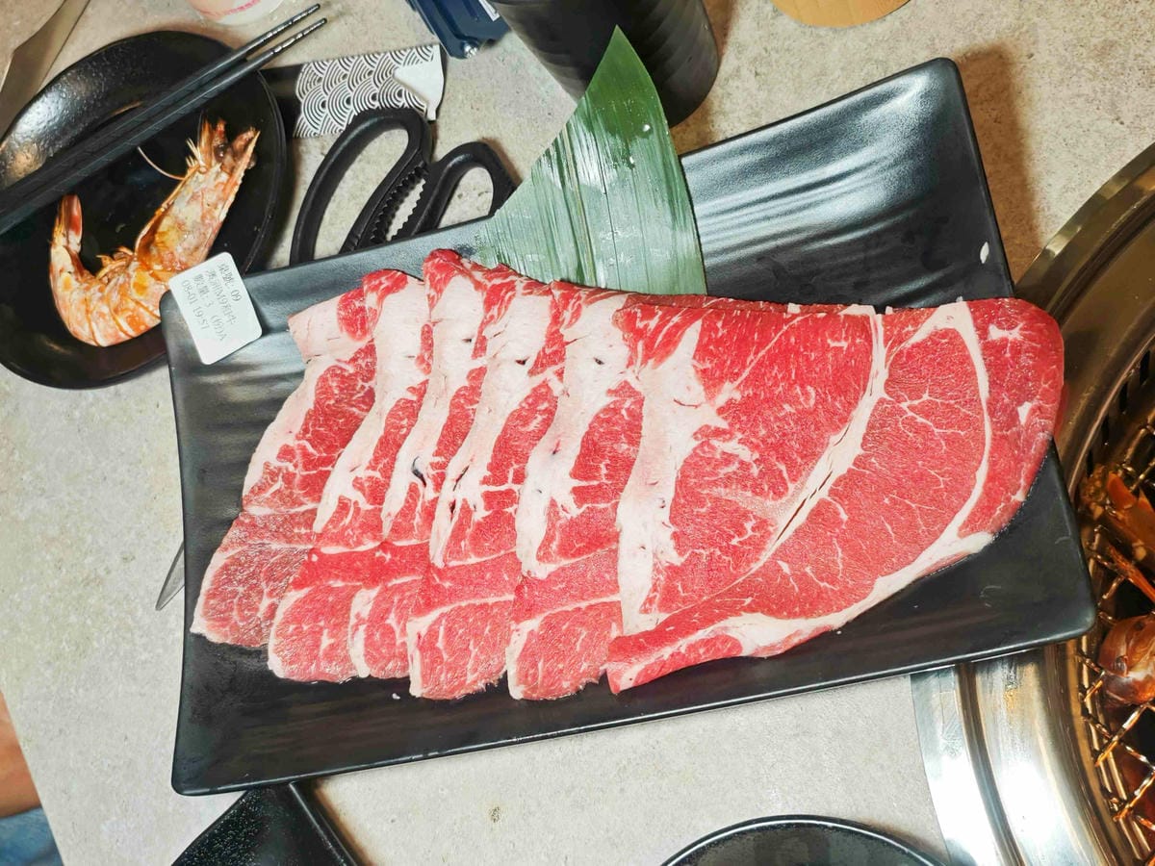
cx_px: 578
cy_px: 433
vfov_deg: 38.7
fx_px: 1235
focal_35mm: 37
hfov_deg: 50.1
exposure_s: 1/600
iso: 500
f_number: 2
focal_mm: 8.72
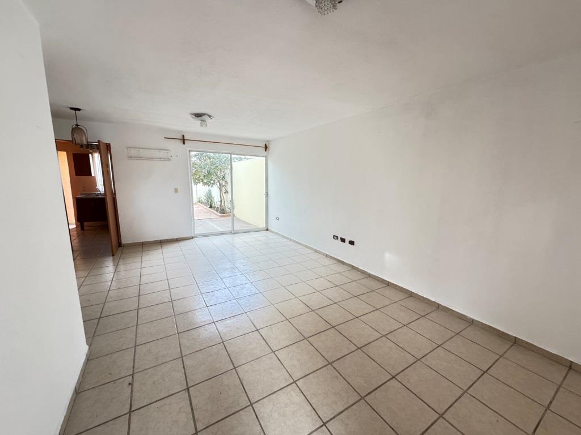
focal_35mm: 14
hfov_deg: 102.1
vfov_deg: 85.7
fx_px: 235
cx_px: 290
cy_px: 218
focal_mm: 2.22
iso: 250
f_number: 2.2
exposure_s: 1/99
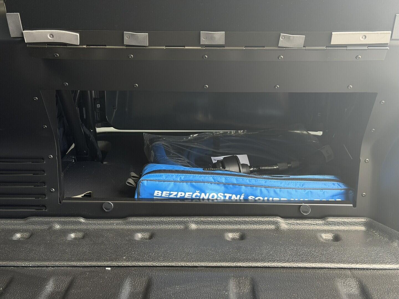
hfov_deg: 39.7
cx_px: 200
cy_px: 150
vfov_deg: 30.3
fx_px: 553
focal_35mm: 48
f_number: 1.78
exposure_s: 1/93
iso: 100
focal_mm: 6.76
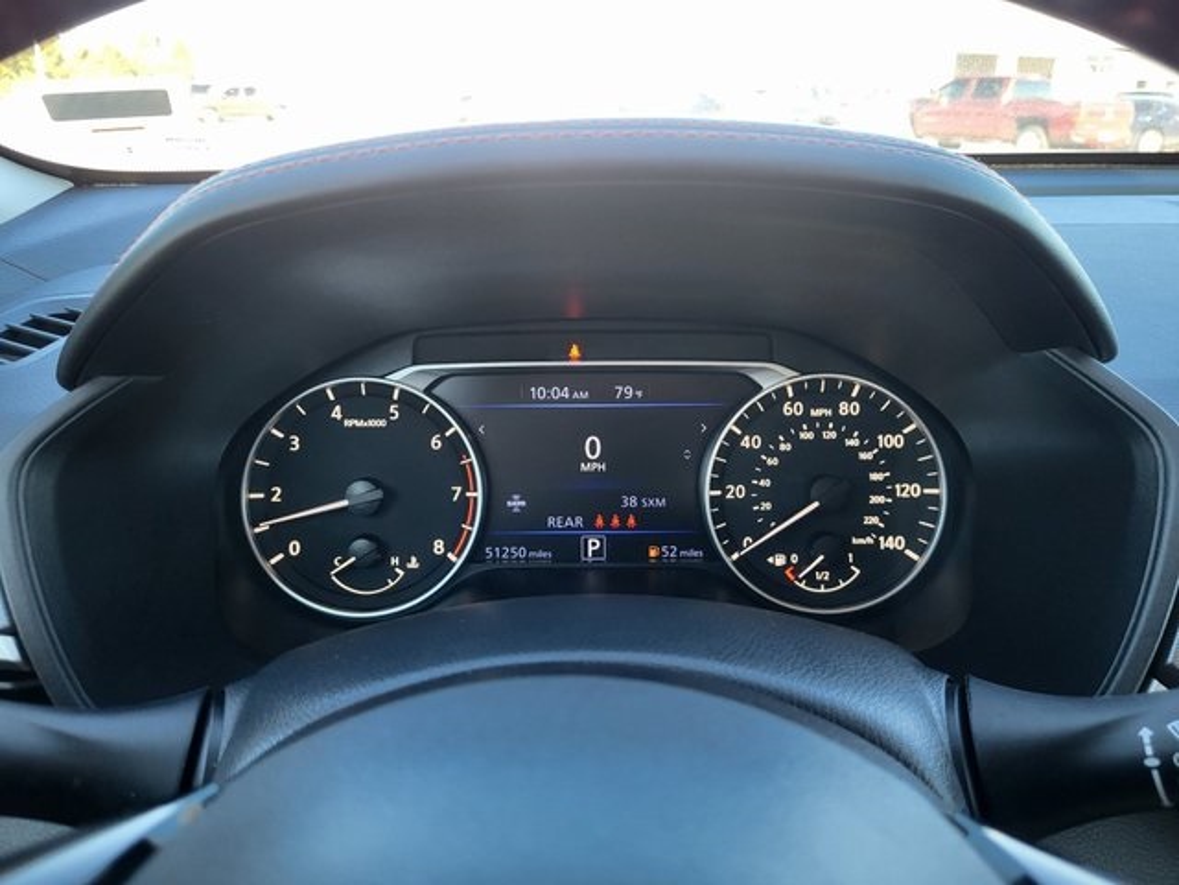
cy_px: 442
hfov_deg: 67.3
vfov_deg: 53.1
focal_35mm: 26
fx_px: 886
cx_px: 590
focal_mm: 5.4
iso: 64
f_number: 1.8
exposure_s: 1/120
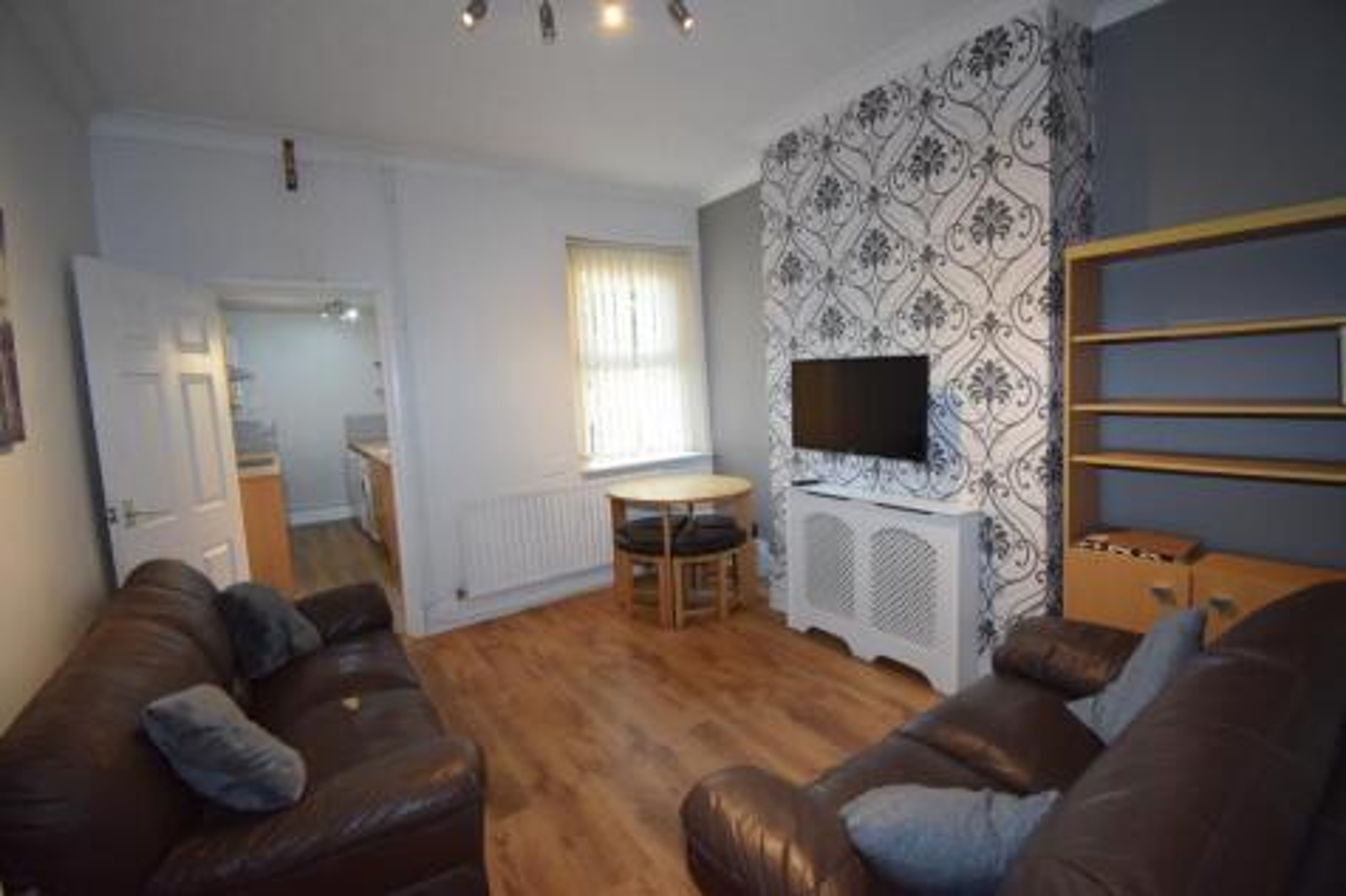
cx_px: 673
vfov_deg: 77.3
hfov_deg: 100.4
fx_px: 561
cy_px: 448
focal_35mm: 15
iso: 1100
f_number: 4.5
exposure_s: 1/60
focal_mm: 10
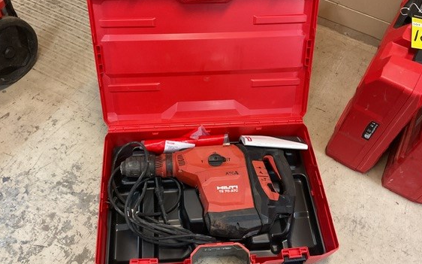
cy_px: 129
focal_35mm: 35
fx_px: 402
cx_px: 213
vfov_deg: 36.3
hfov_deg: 55.3
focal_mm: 3
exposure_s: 1/50
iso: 200
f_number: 1.8
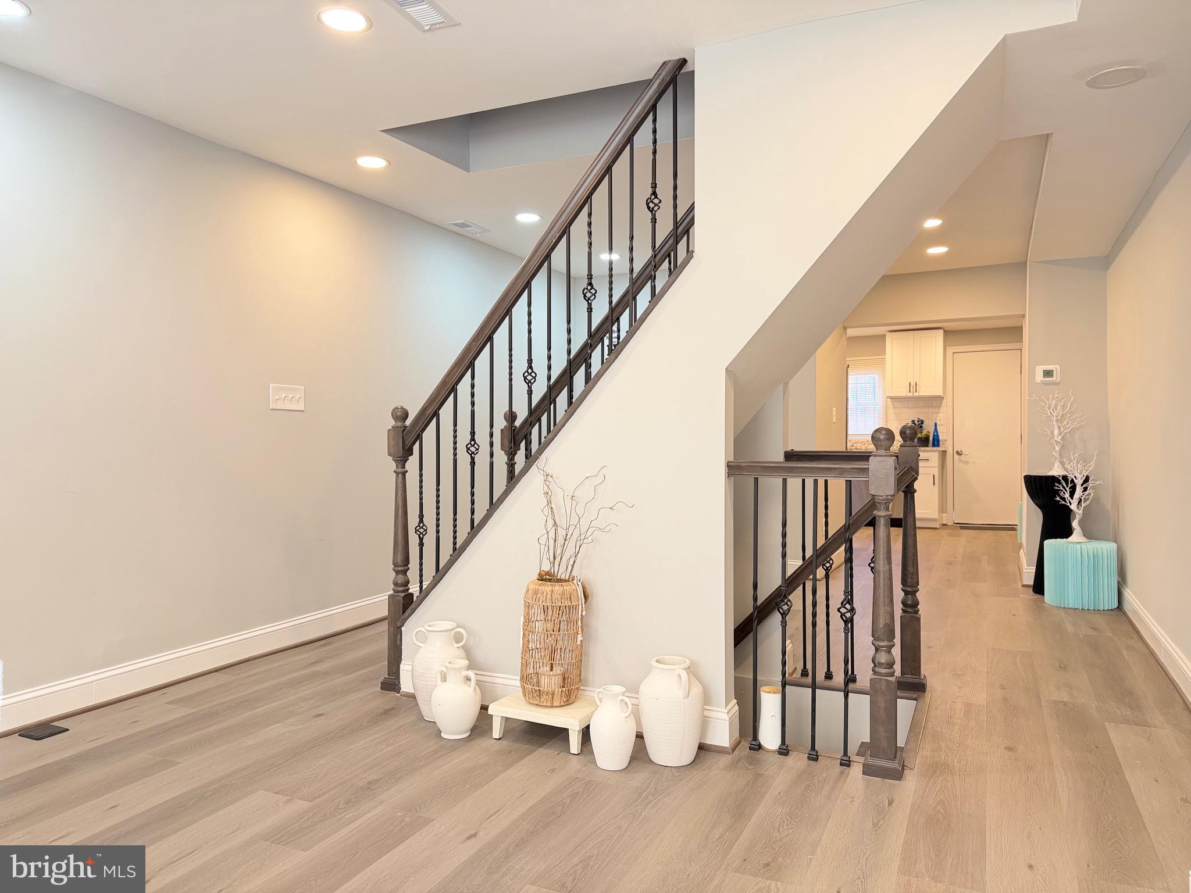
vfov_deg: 56.8
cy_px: 446
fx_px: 826
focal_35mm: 24
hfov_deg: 71.6
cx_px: 596
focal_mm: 6.76
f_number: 1.78
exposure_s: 1/67
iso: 200
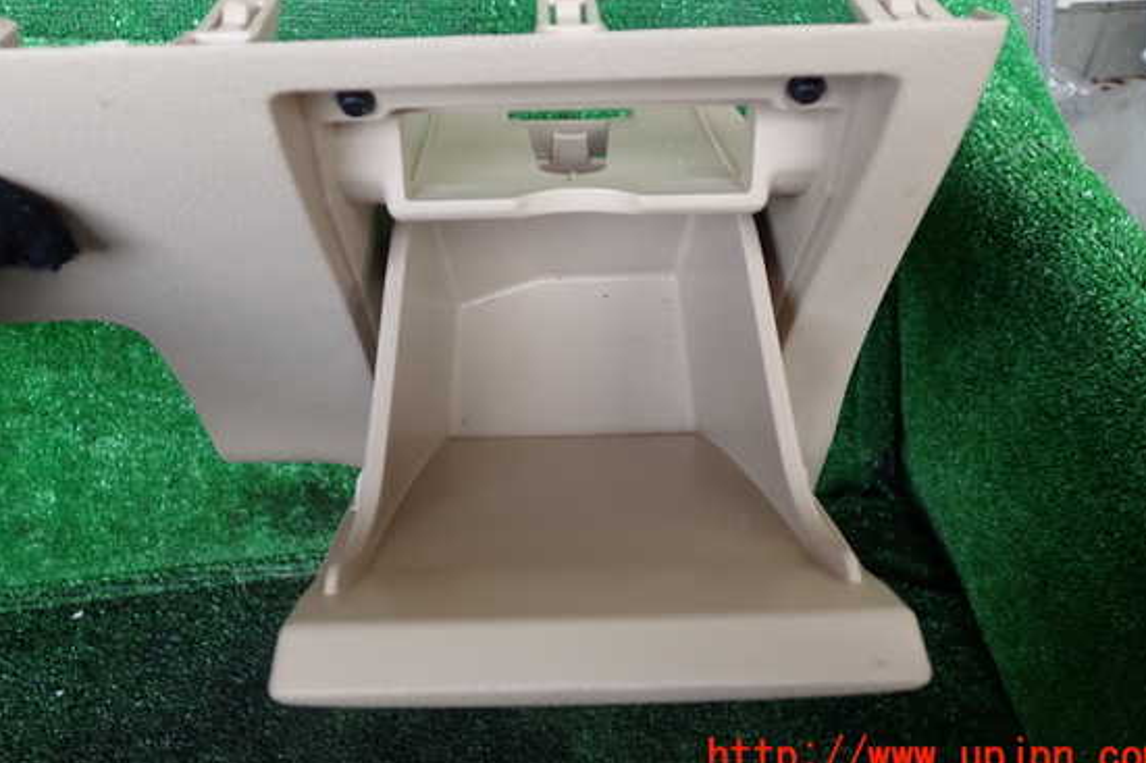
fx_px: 1082
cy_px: 316
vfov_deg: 38.7
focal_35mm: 34
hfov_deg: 55.8
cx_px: 553
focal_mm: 5.4
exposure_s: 1/60
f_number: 2.3
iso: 125
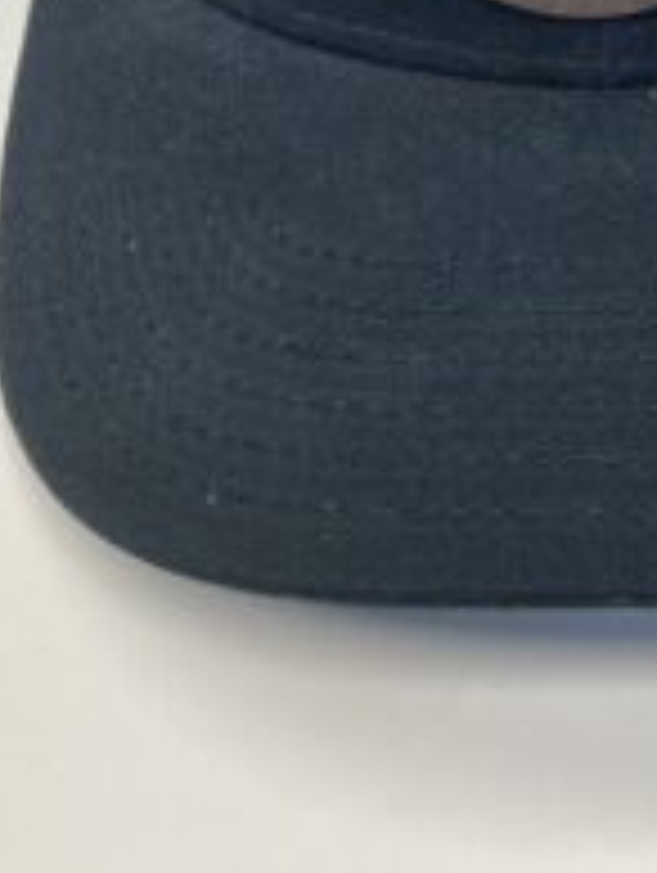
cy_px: -94
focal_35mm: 72
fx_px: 1818
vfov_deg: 25.0
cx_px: 619
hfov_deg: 20.0
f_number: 1.8
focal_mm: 3.99
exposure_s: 1/60
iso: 64
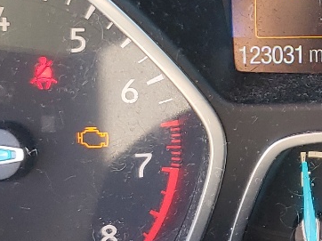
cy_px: 81
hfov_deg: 16.2
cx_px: 415
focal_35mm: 115
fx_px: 1069
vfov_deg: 12.8
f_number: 1.5
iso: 55
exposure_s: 1/120
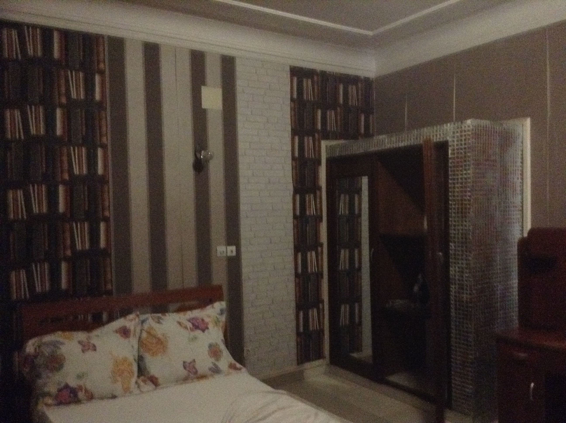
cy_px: 212
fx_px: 539
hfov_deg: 55.4
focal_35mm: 33
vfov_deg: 42.8
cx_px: 283
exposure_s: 1/15
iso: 640
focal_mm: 3.3
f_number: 2.4
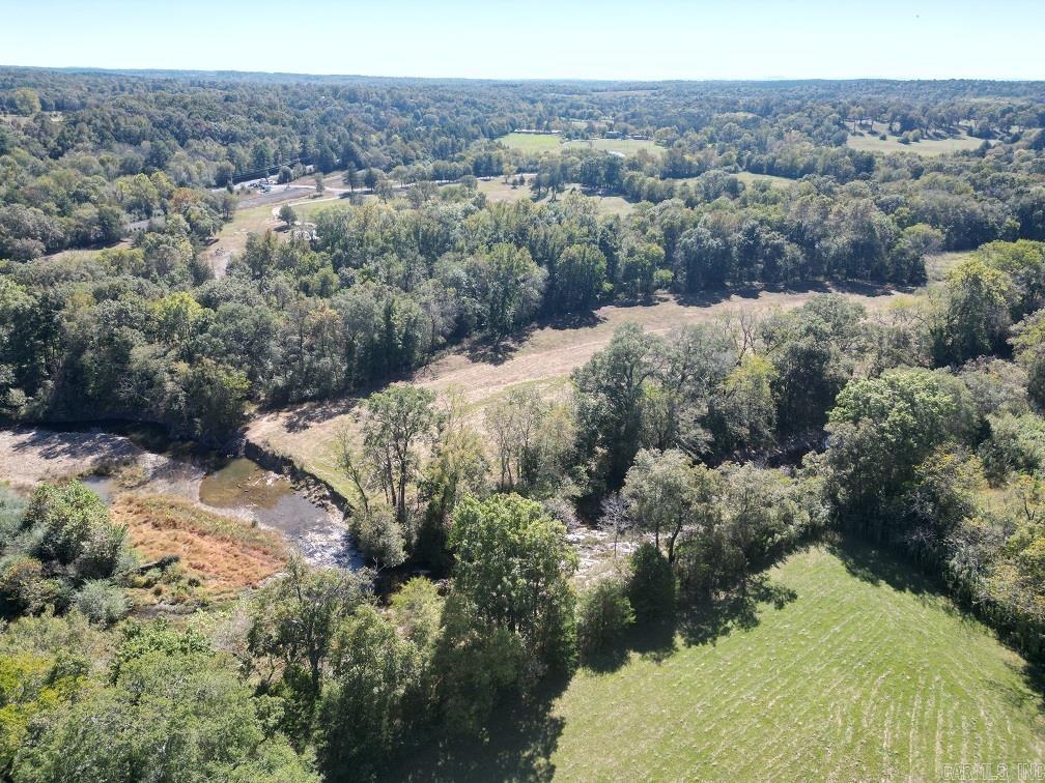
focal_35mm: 24
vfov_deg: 56.8
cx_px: 522
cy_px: 392
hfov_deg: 71.6
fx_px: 725
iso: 150
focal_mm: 6.72
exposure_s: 1/2000
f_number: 1.7
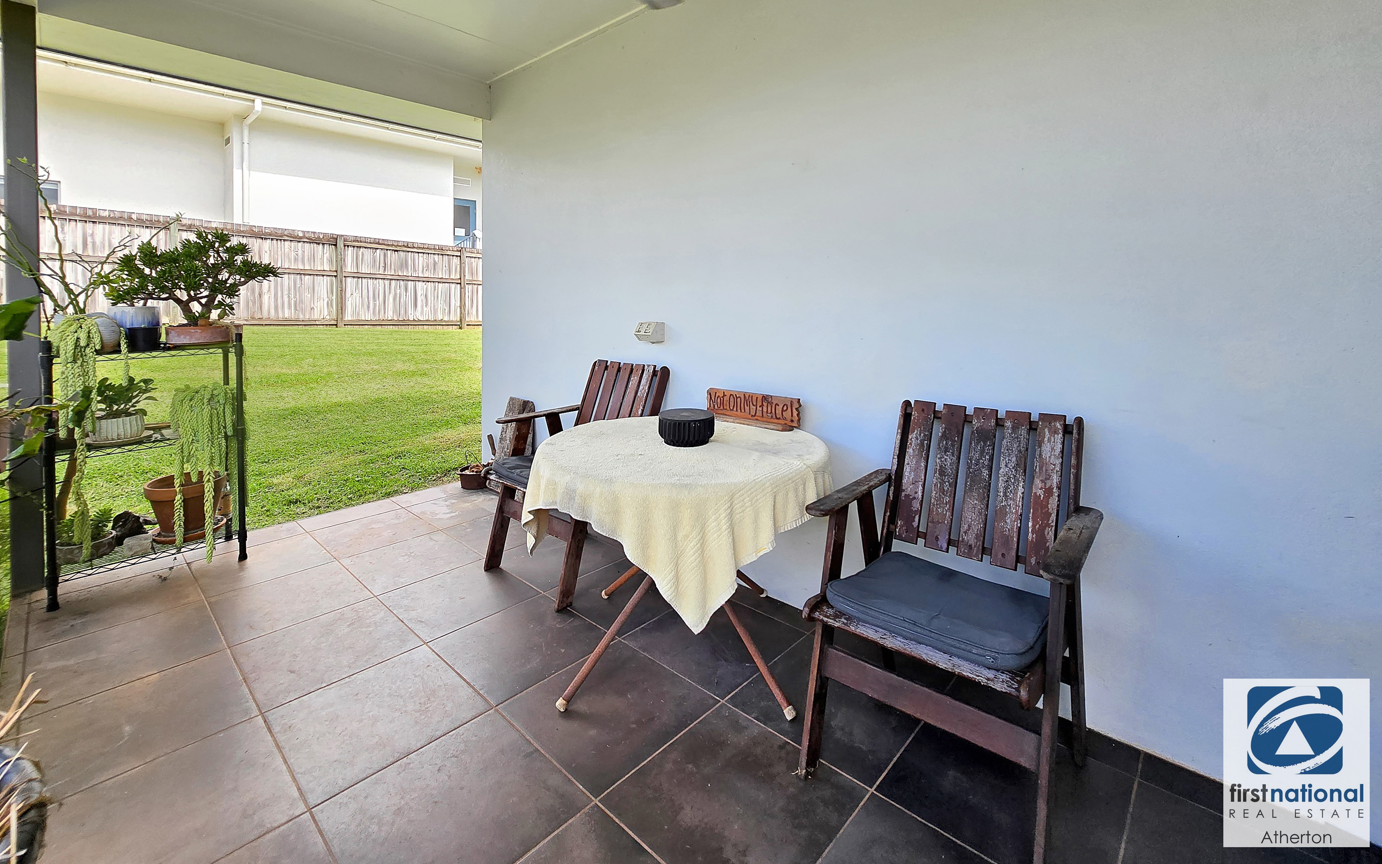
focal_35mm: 14
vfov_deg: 77.8
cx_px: 696
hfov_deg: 105.3
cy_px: 349
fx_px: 527
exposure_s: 1/507
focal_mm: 2.2
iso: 50
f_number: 2.2
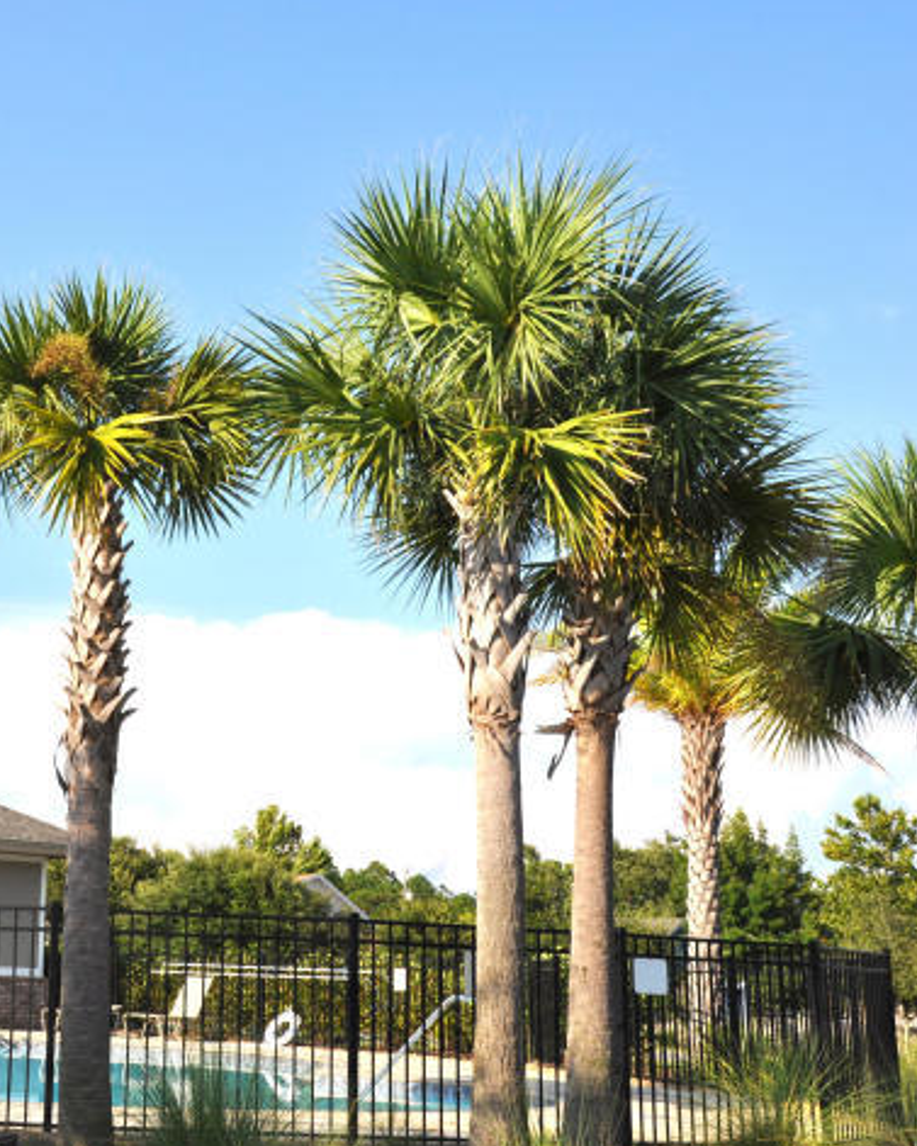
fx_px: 1899
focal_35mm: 56
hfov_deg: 26.1
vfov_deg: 33.6
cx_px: 51
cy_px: 577
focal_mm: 26
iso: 200
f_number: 10
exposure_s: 1/400
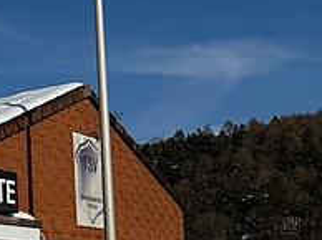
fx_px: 920
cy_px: 290
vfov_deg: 14.4
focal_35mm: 99
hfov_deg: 16.5
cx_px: -262
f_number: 1.78
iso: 80
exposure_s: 1/14286
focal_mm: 6.76
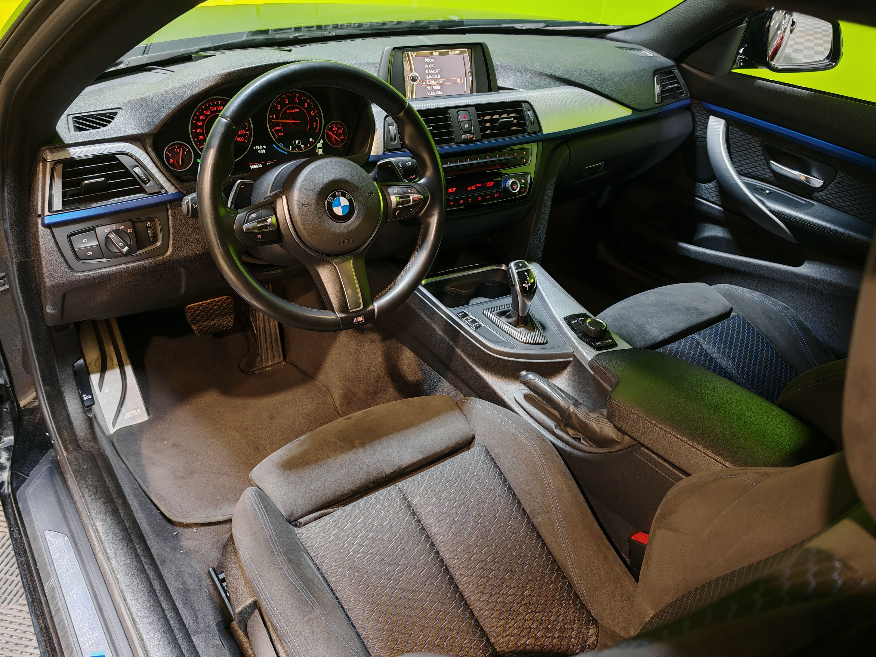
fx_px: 683
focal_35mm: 27
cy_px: 328
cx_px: 438
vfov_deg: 51.4
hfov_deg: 65.3
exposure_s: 1/33
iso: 80
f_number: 1.4
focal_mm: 6.83
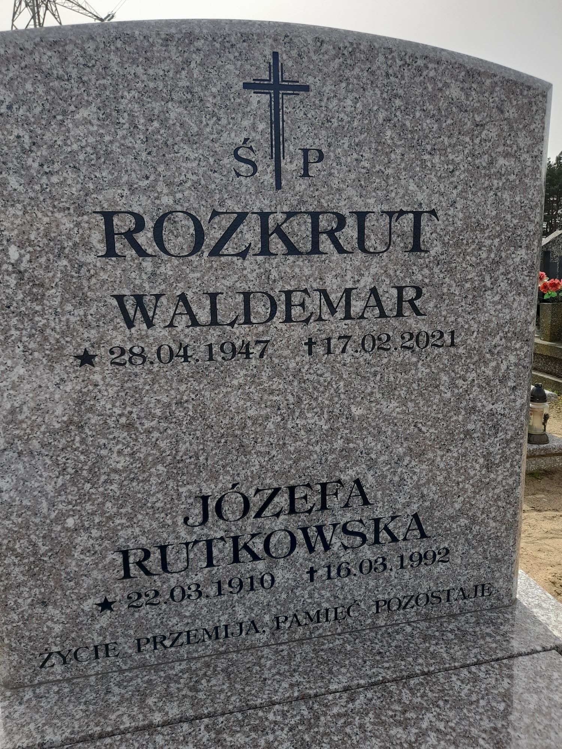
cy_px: 374
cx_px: 281
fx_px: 541
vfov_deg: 69.4
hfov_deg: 54.9
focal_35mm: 25
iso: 20
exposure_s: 1/337
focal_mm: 4.6
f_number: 2
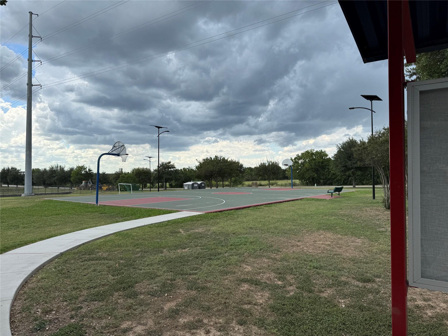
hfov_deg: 71.6
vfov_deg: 56.8
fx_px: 311
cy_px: 168
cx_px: 224
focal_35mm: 24
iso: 80
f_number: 1.78
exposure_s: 1/1923
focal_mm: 6.76
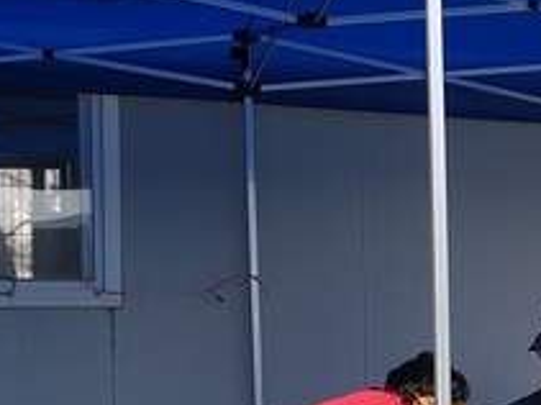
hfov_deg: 22.5
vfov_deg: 18.3
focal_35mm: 79
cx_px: 672
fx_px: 1234
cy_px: 374
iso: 50
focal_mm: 4.3
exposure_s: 1/1205
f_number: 2.4
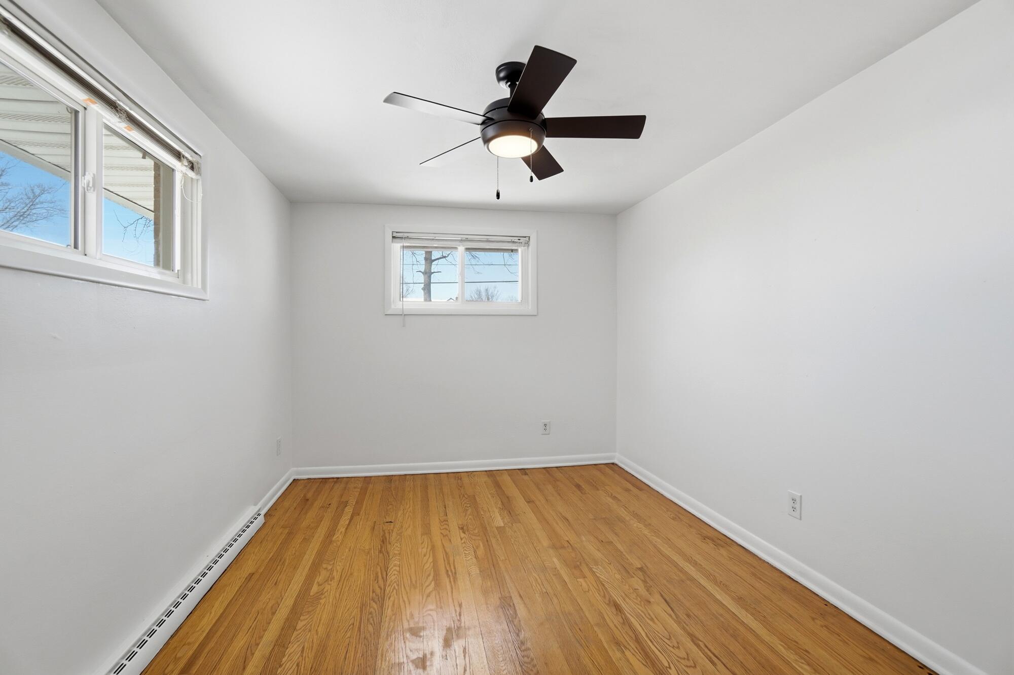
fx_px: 422
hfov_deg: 100.4
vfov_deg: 77.3
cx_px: 507
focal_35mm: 15
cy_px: 338
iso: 100
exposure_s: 1/3200
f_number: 4
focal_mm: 10
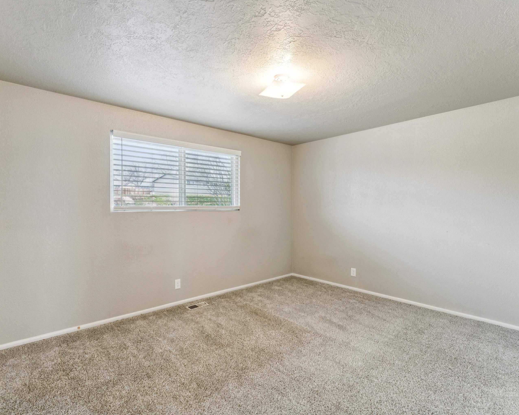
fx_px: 272
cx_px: 241
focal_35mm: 18
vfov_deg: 74.8
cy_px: 207
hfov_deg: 87.3
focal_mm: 15.6
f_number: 13
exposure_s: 1/2
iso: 400
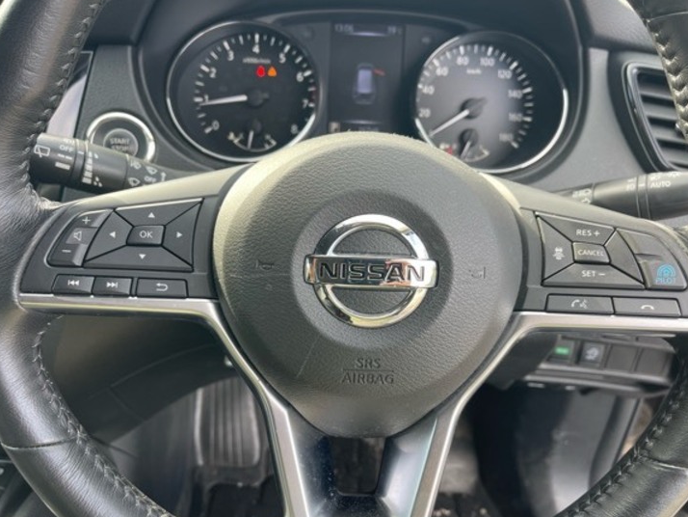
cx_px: 344
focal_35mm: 28
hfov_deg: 63.4
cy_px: 274
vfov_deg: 49.7
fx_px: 557
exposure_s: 1/121
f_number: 1.6
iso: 50
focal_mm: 5.1
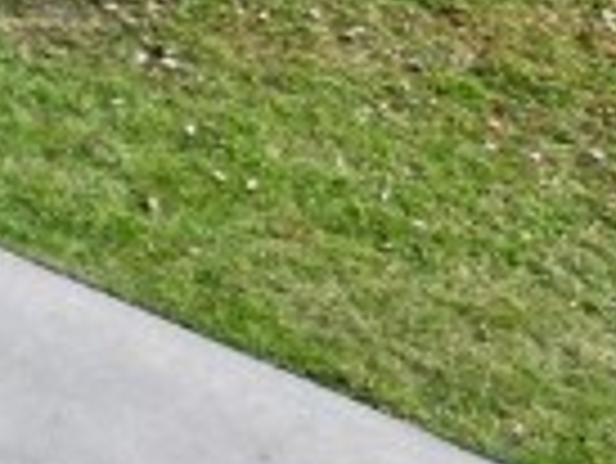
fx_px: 3188
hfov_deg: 8.6
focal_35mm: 179
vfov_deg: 7.9
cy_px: -482
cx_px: -1407
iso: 120
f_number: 1.7
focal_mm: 6.72
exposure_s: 1/800
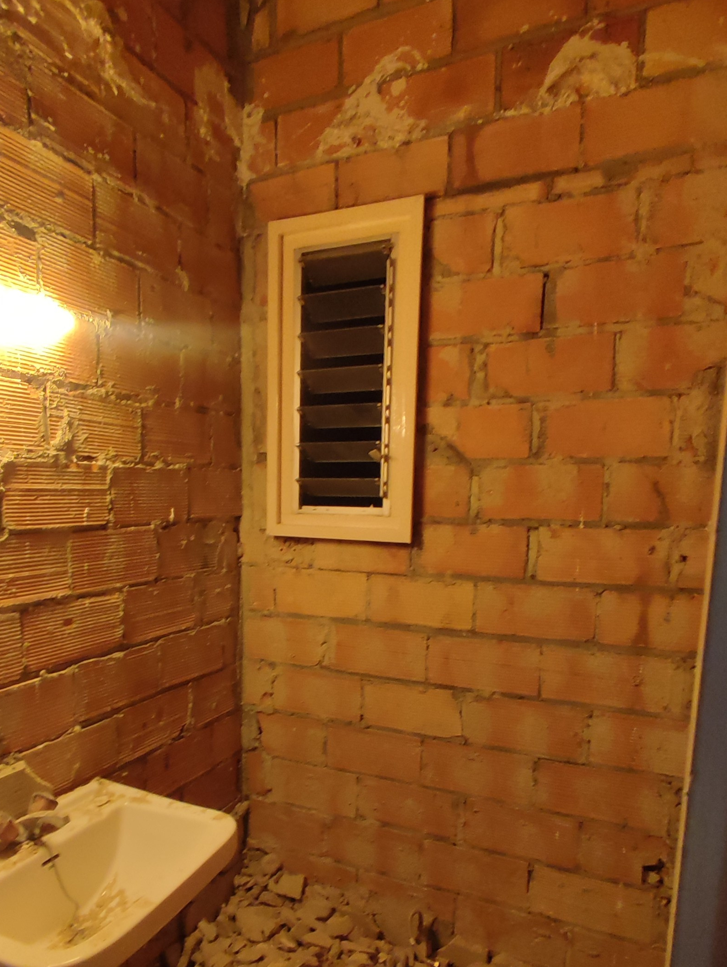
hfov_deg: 54.7
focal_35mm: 25
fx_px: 699
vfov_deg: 68.3
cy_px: 604
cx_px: 305
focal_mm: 1.65
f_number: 2.2
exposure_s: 1/25
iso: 208
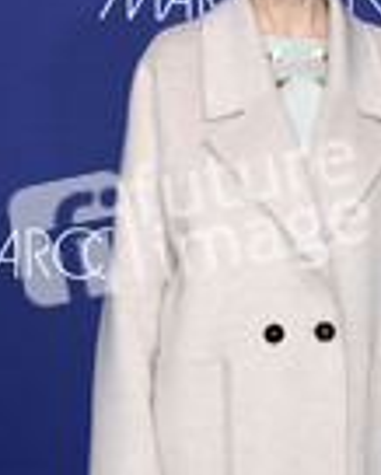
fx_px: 1858
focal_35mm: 132
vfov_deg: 14.5
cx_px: 290
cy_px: 398
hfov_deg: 11.7
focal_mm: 48
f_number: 5.6
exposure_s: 1/250
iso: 800
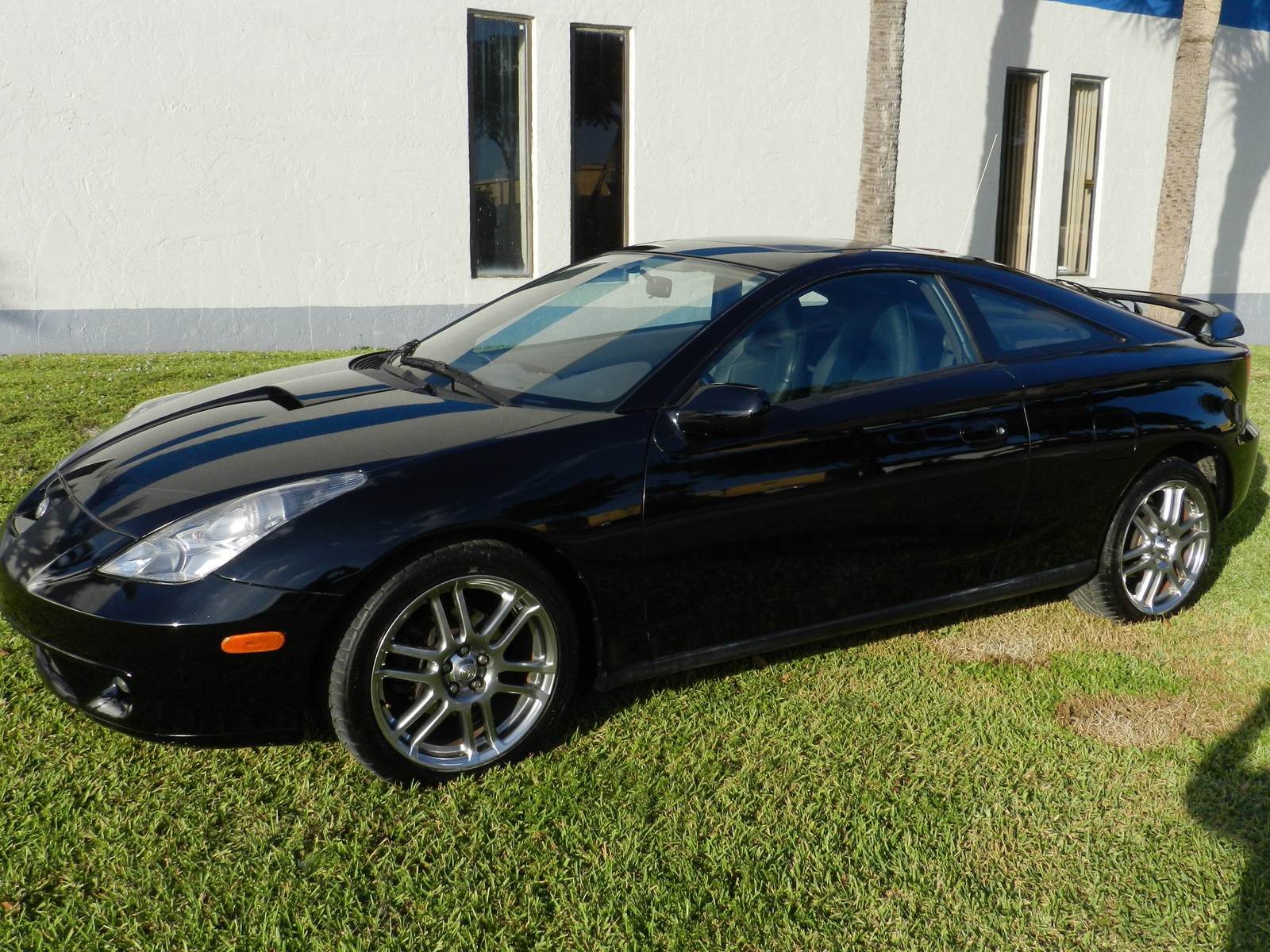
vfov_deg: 44.2
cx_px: 635
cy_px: 476
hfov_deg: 56.8
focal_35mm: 32
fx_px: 1174
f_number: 4.5
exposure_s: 1/640
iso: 160
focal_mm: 5.6
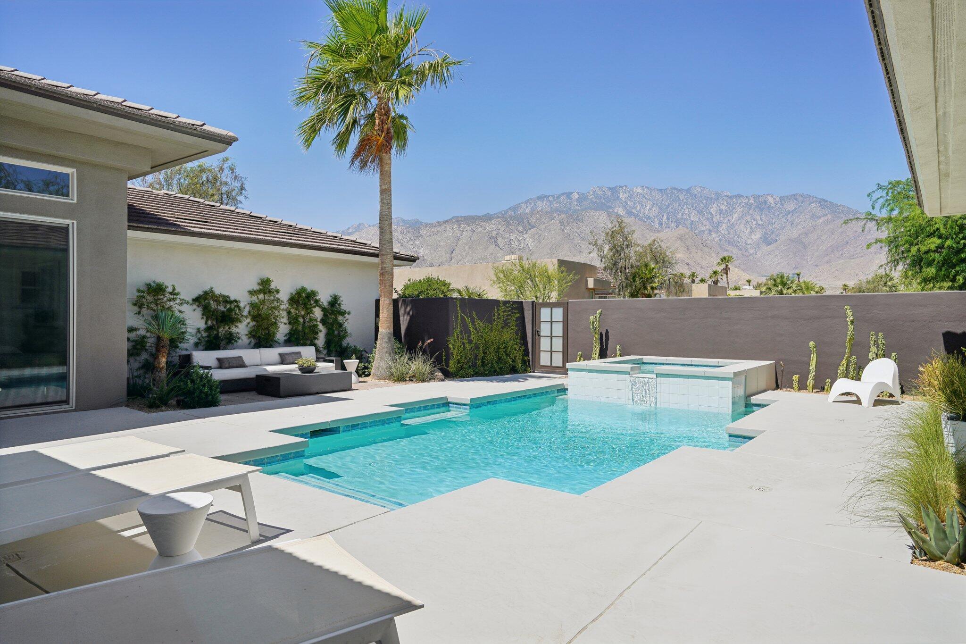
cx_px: 483
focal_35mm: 22
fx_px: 590
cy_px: 322
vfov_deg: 57.2
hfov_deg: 78.6
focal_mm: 22
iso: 100
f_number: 8
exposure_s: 1/500
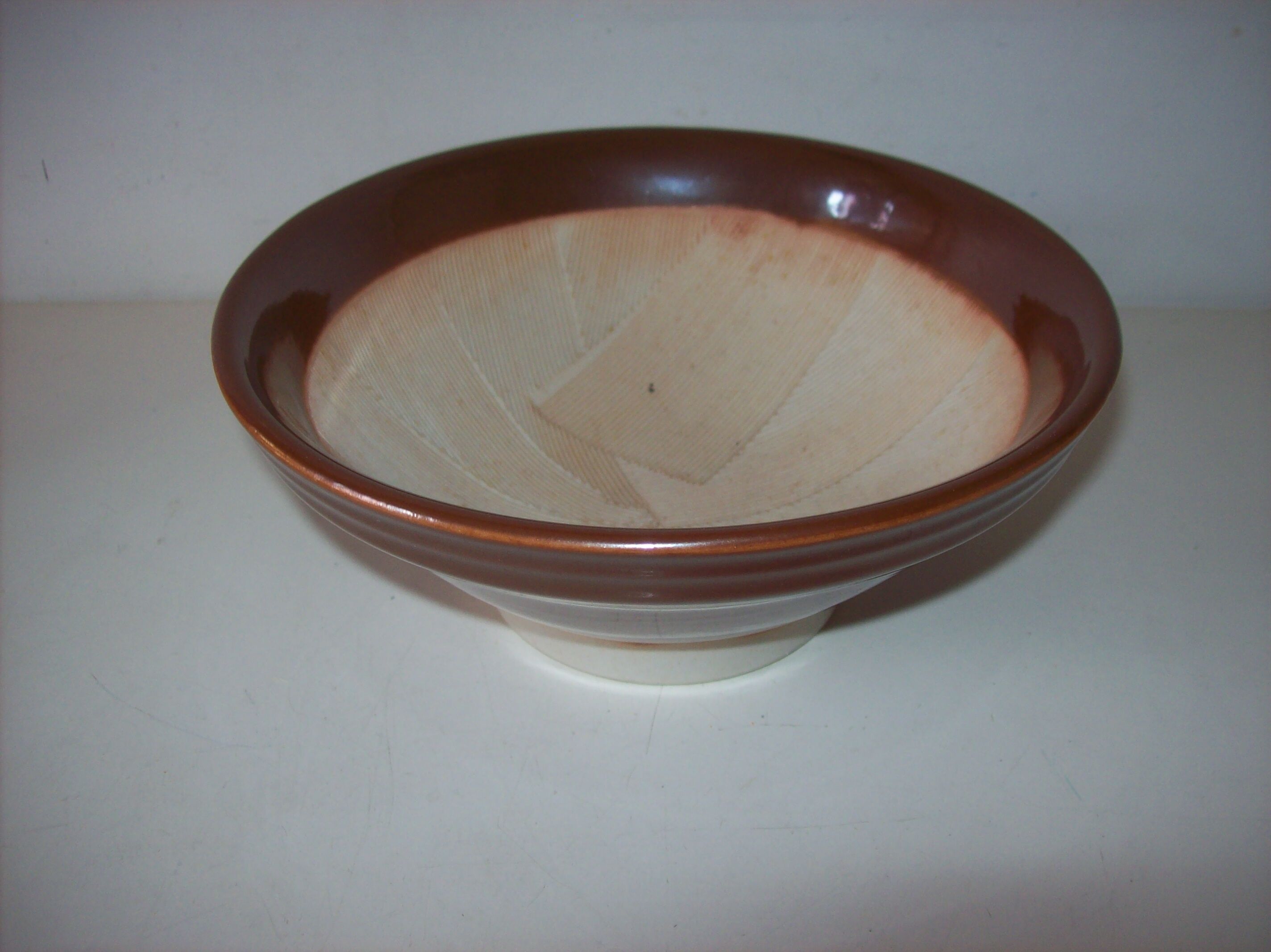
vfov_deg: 39.6
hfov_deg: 51.4
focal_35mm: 36
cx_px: 636
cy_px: 476
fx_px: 1321
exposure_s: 1/64
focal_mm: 6
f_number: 2.7
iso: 80
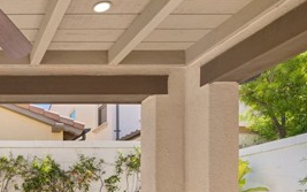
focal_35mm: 39
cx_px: -43
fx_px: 326
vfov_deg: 29.5
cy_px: 213
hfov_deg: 39.5
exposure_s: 1/250
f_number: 9
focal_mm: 16
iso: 100
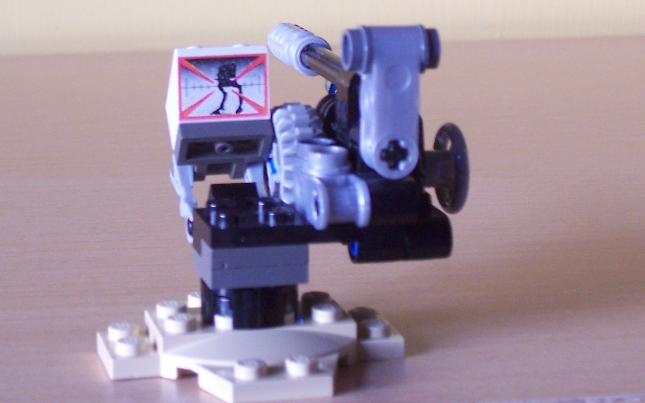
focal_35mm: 116
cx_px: 224
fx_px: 2039
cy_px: 28
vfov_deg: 11.2
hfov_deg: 17.9
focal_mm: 10.8
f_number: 4
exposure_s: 1/15
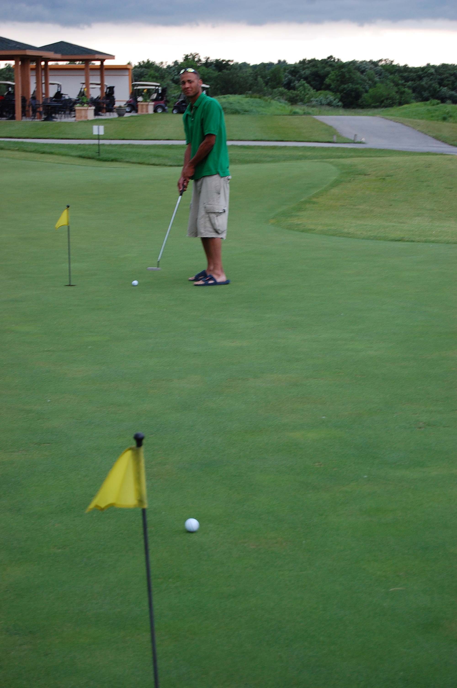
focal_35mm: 82
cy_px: 344
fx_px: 1574
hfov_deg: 16.5
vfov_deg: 24.6
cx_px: 228
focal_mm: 55
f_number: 5.6
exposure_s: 1/80
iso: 400
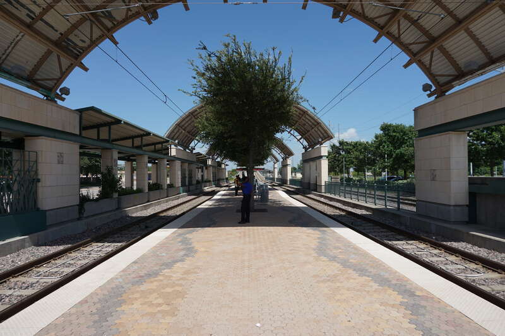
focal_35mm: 24
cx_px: 252
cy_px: 168
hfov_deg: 73.8
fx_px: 337
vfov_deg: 53.1
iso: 100
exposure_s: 1/320
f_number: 8
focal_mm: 16
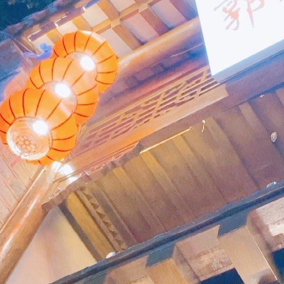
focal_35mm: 152
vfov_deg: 11.5
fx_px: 1411
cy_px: 76
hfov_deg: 11.5
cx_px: 205
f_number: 1.8
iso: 500
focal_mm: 4.25
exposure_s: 1/50
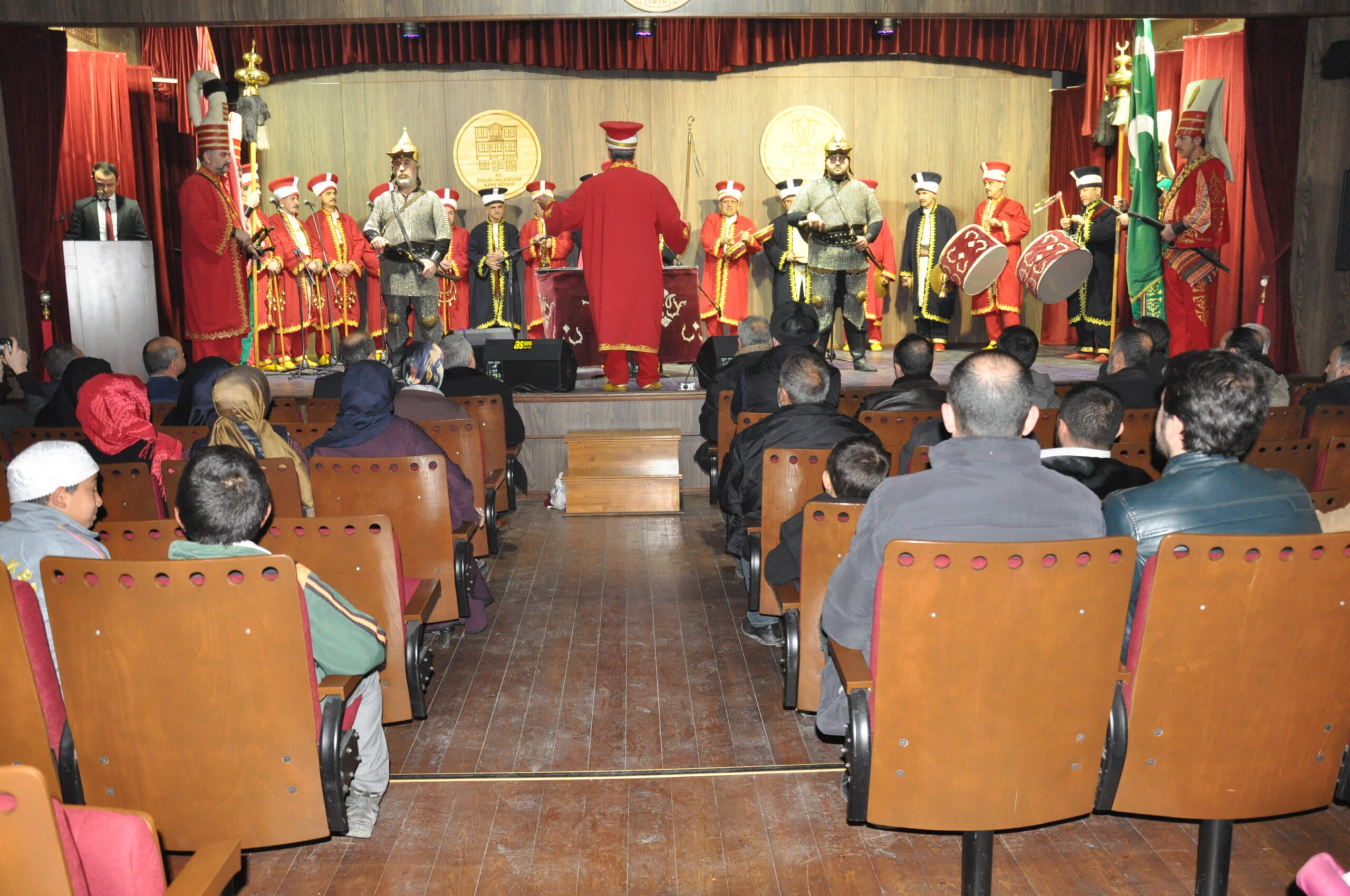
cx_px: 675
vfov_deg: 47.8
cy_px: 448
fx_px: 1011
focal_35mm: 27
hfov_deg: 67.4
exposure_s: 1/60
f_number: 5
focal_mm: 18
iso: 1600
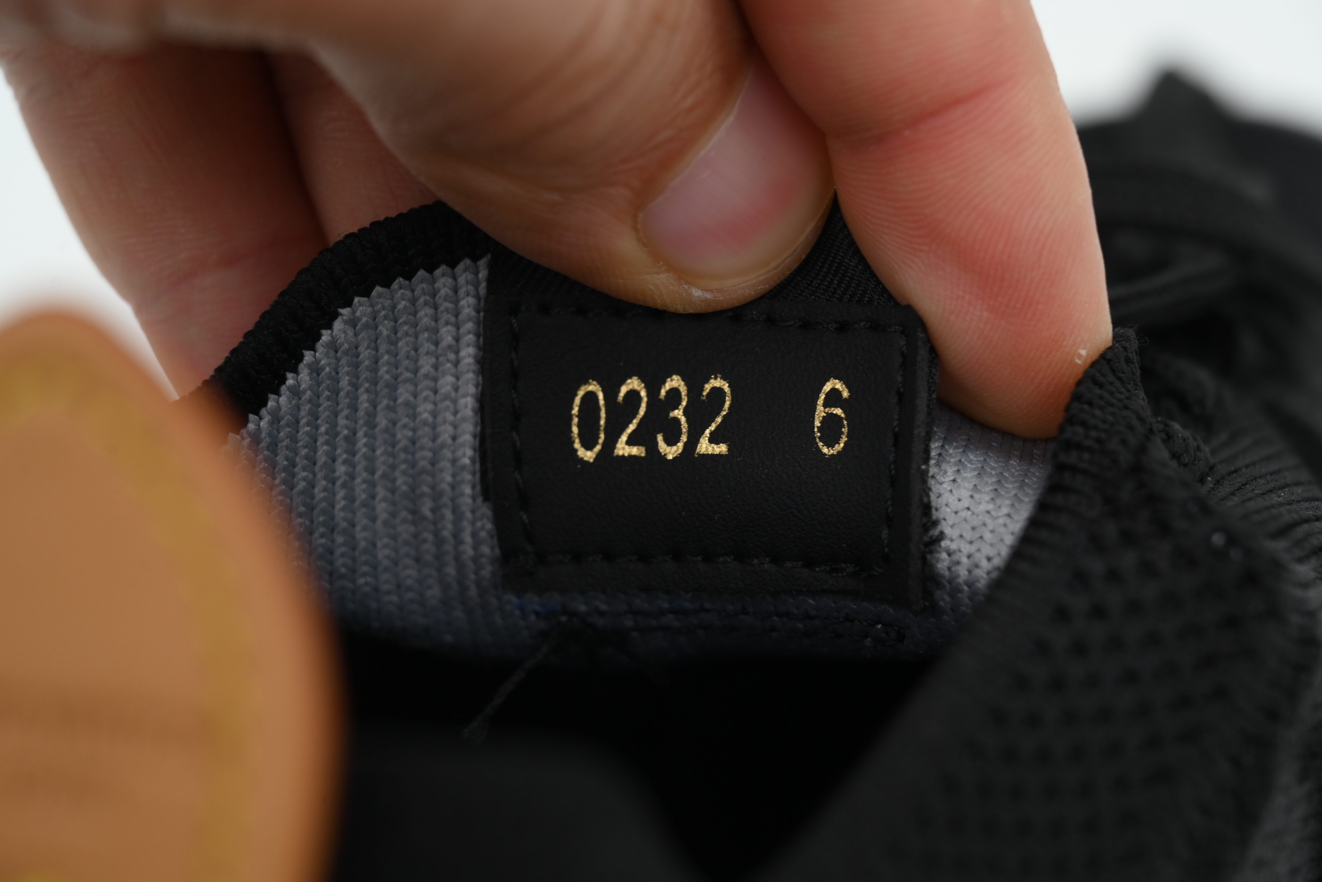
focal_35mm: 120
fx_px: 4406
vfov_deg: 11.4
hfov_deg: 17.1
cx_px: 661
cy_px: 441
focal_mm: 120
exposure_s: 1/100
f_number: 10
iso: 400
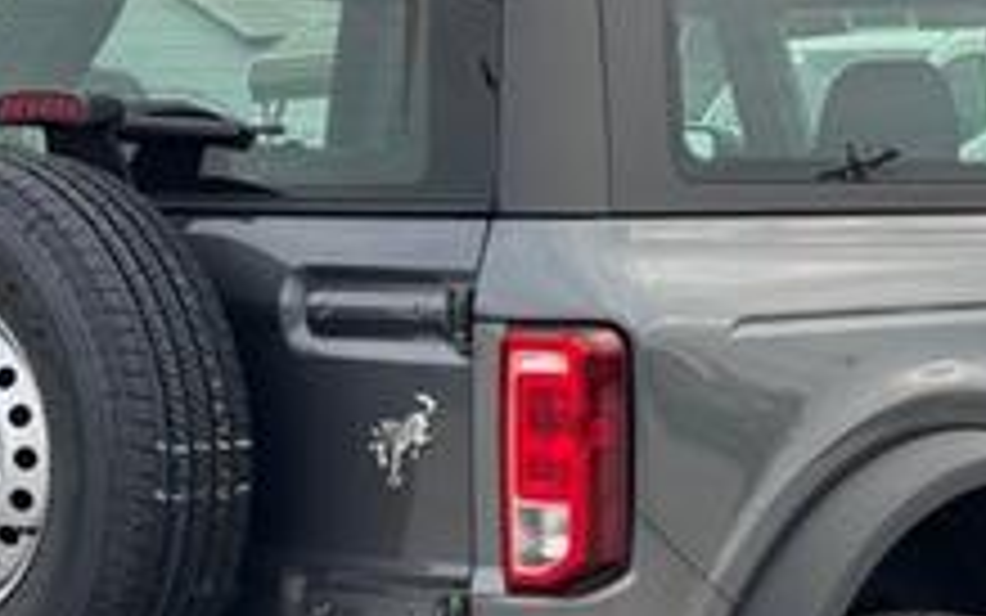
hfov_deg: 17.7
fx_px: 3145
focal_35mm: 117
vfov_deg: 11.2
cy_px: 409
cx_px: 720
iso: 64
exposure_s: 1/352
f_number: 1.78
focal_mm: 6.76
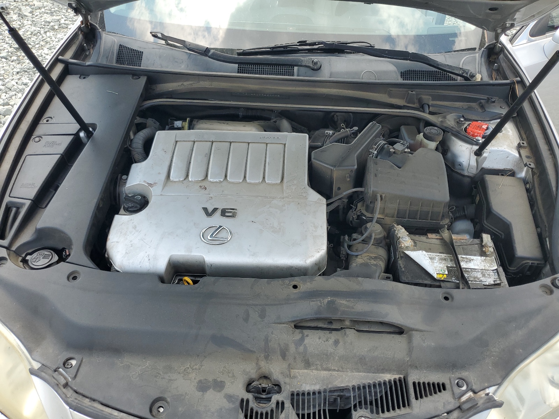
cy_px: 210
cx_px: 280
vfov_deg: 53.1
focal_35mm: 26
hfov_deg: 67.3
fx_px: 420
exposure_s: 1/714
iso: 50
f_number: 1.5
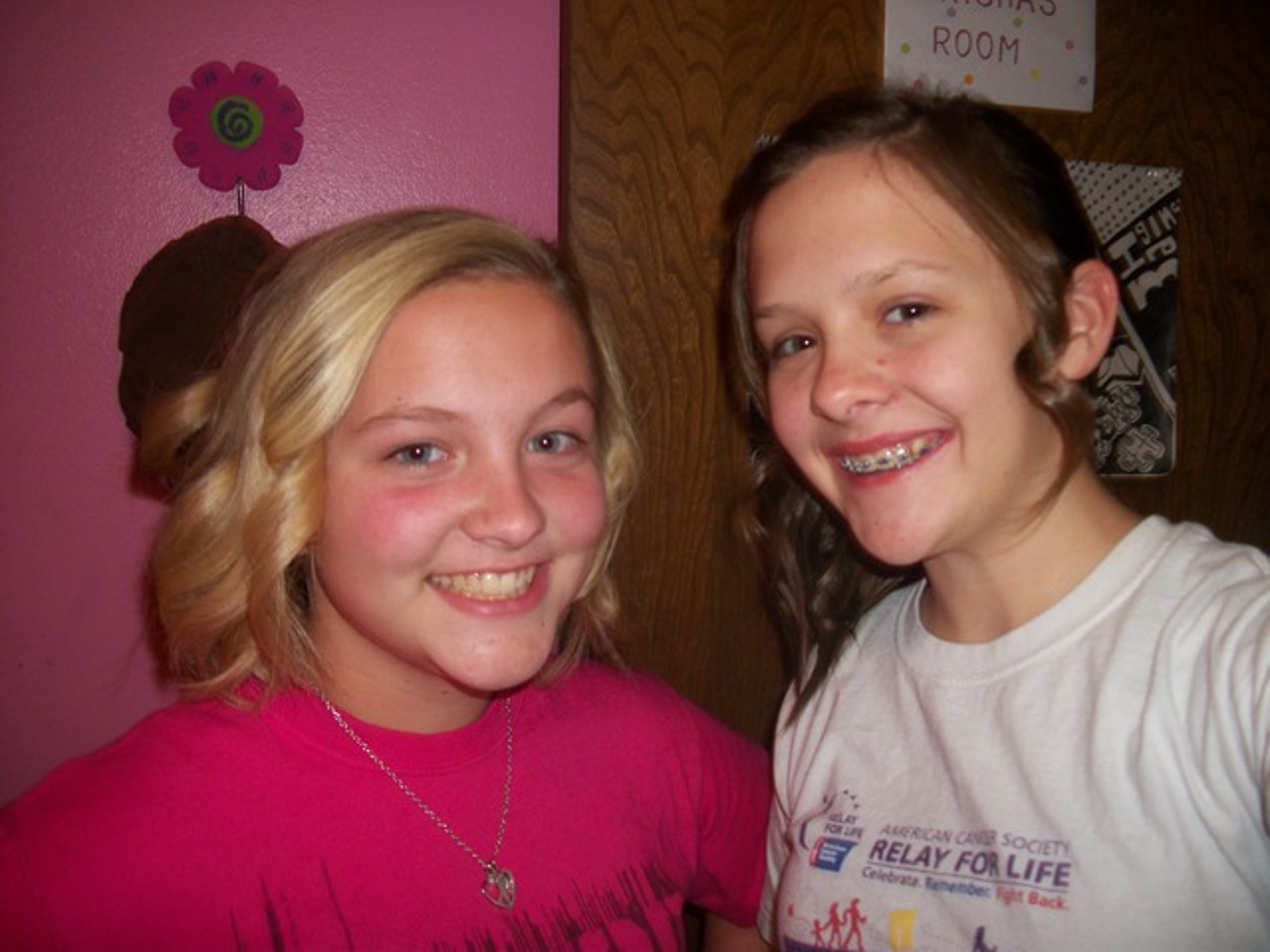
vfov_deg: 44.2
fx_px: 1174
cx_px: 635
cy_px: 476
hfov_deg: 56.8
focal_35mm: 32
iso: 80
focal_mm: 5.7
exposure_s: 1/30
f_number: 2.9
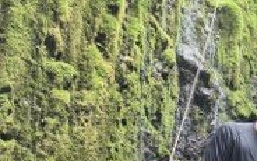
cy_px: 106
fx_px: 595
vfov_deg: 15.3
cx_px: 313
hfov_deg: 22.4
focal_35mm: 85
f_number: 1.8
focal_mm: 5.4
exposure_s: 1/180
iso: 160
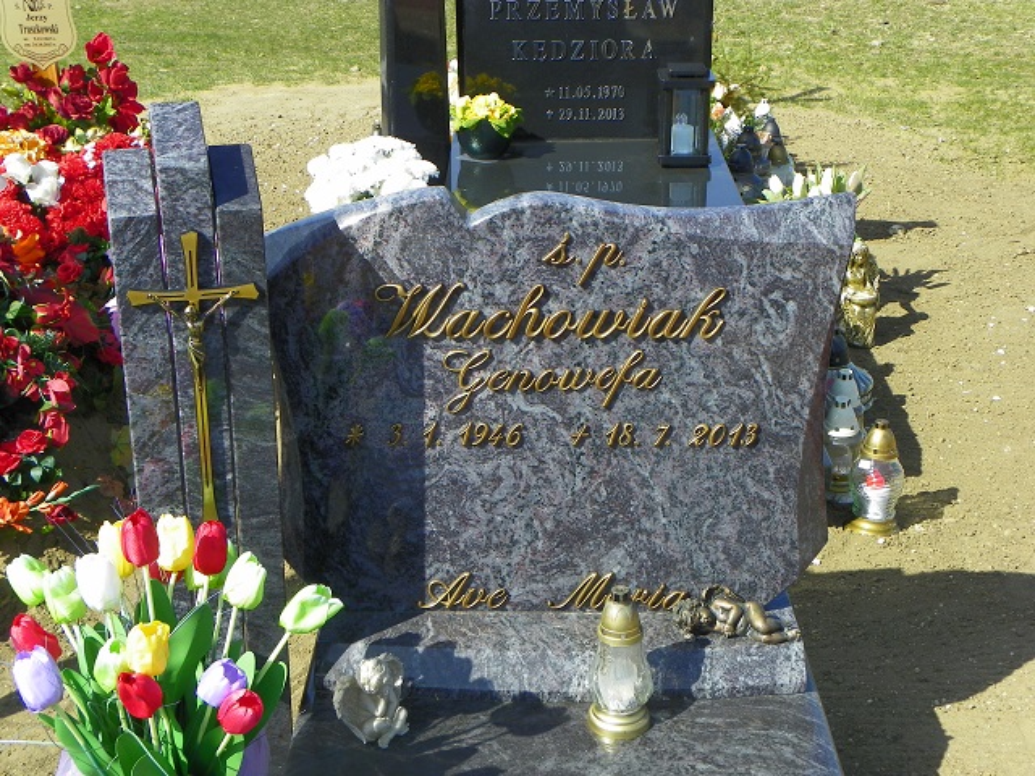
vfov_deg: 27.0
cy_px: 388
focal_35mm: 54
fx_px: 1615
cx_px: 518
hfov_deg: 35.5
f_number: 5
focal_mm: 9.6
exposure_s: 1/200
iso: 64
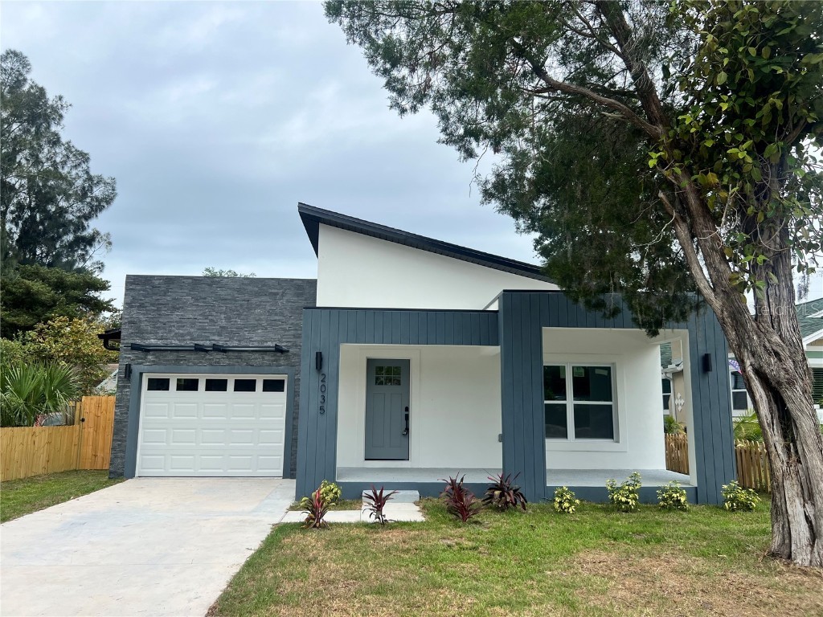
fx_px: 618
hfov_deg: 67.3
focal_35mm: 26
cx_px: 412
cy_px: 308
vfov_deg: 53.1
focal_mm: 5.7
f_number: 1.5
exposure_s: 1/3704
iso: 50
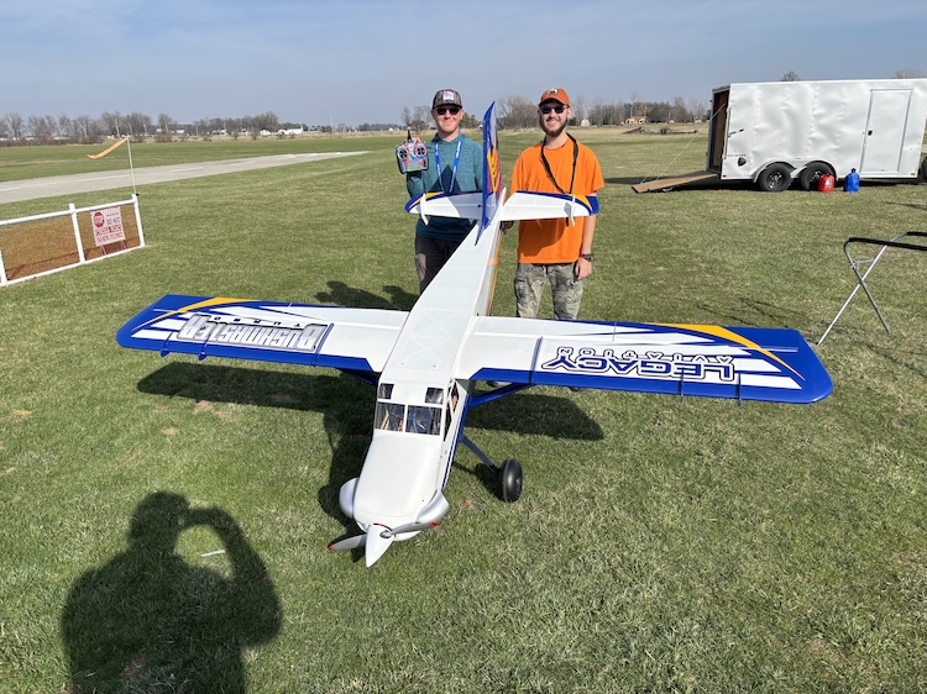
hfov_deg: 67.3
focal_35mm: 26
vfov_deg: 53.0
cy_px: 347
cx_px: 464
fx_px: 696
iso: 50
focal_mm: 5.96
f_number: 1.6
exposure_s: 1/4854
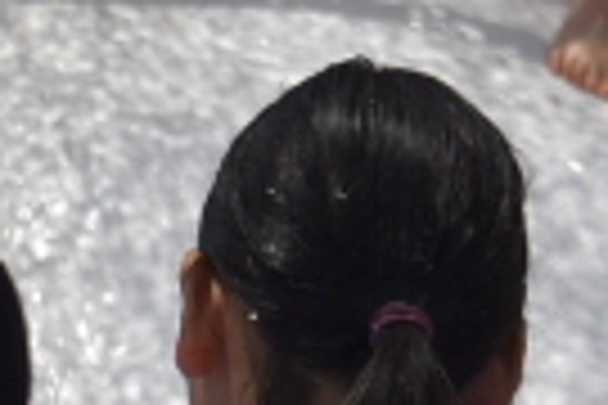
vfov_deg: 1.6
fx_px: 14658
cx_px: 1121
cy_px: 446
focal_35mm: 868
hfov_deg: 2.4
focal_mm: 78
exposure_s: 1/250
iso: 200
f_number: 8
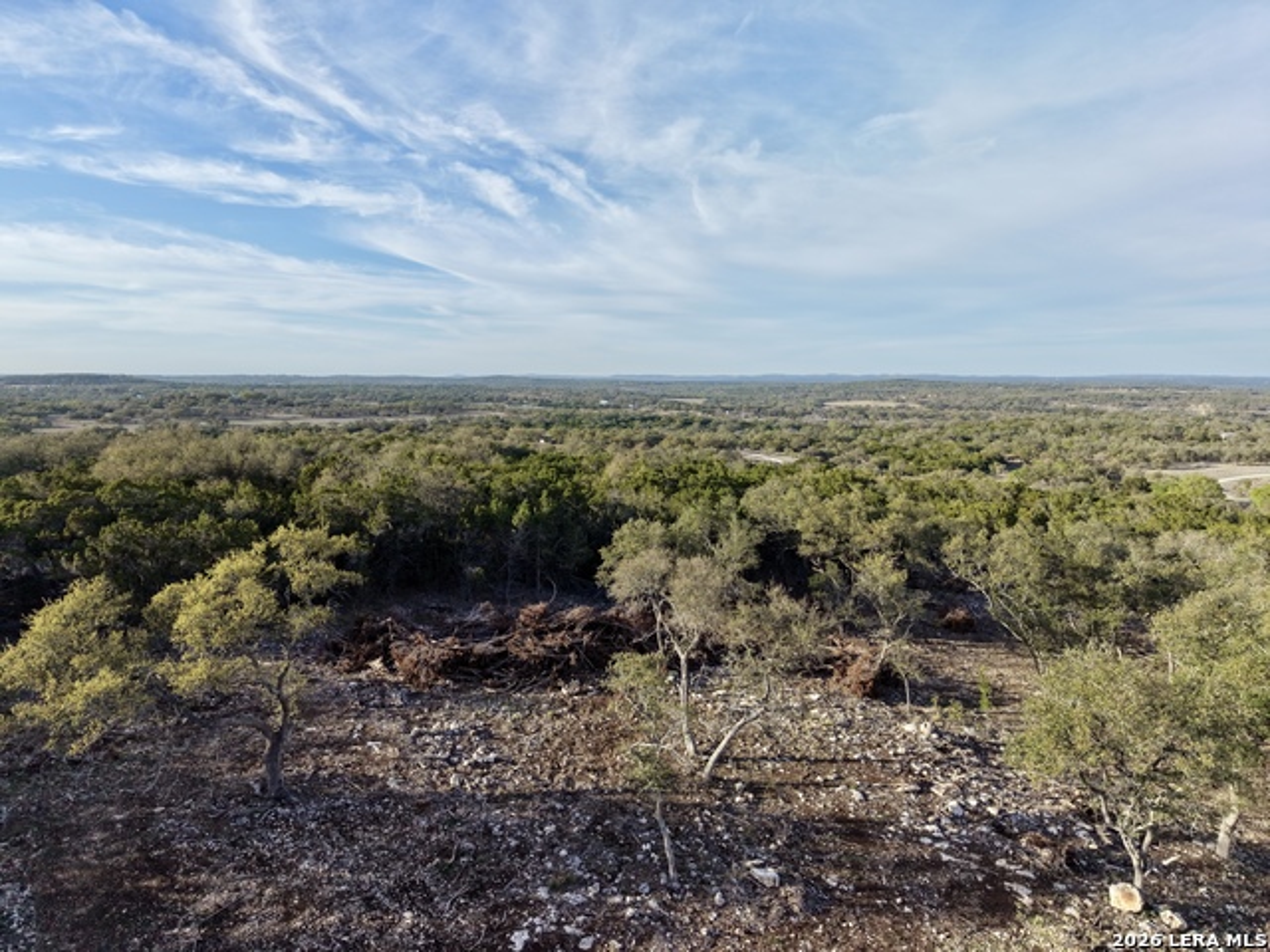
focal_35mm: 24
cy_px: 476
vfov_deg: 56.8
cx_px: 635
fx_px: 881
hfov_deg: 71.6
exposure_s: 1/4000
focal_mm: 8.67
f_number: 1.8
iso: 270
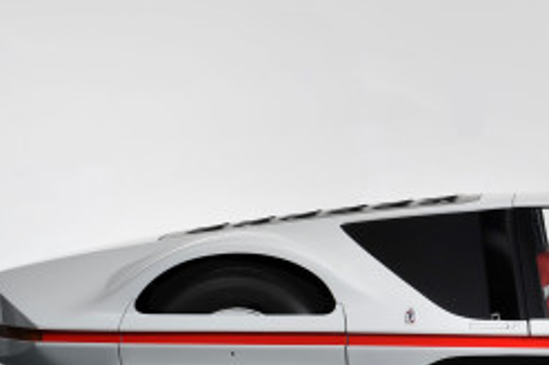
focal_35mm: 171
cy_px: 194
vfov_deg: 8.0
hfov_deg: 11.9
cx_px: 591
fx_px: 2604
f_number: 11
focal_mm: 62
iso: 200
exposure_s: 1/2.5
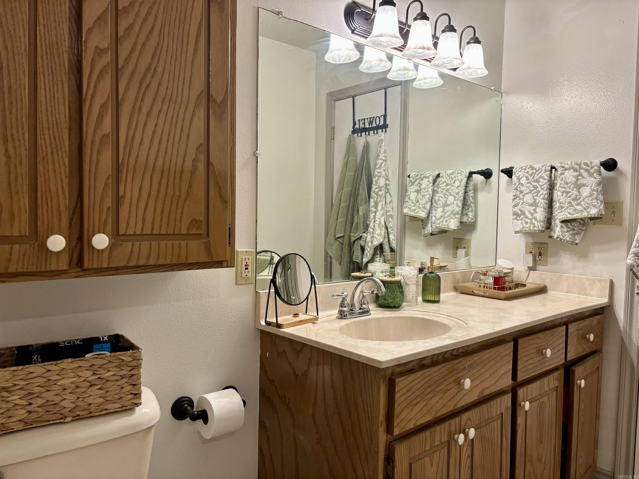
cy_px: 240
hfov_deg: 67.3
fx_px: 480
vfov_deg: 53.1
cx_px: 320
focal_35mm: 26
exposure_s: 1/60
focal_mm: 5.96
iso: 125
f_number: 1.6
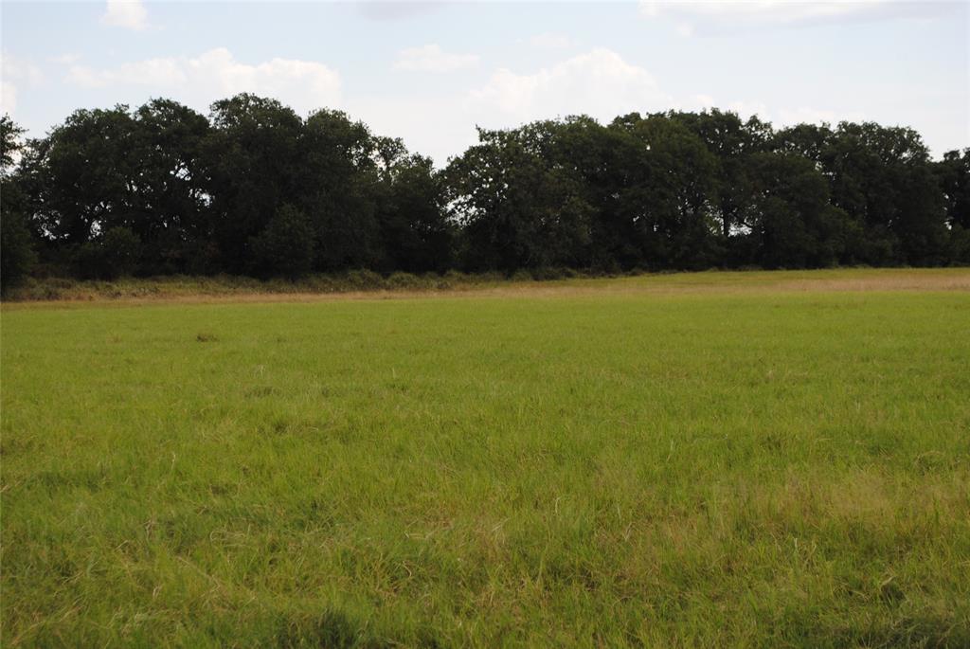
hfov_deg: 24.6
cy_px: 324
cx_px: 485
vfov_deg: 16.6
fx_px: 2225
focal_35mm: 82
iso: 100
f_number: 7.1
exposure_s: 1/250
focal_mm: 55
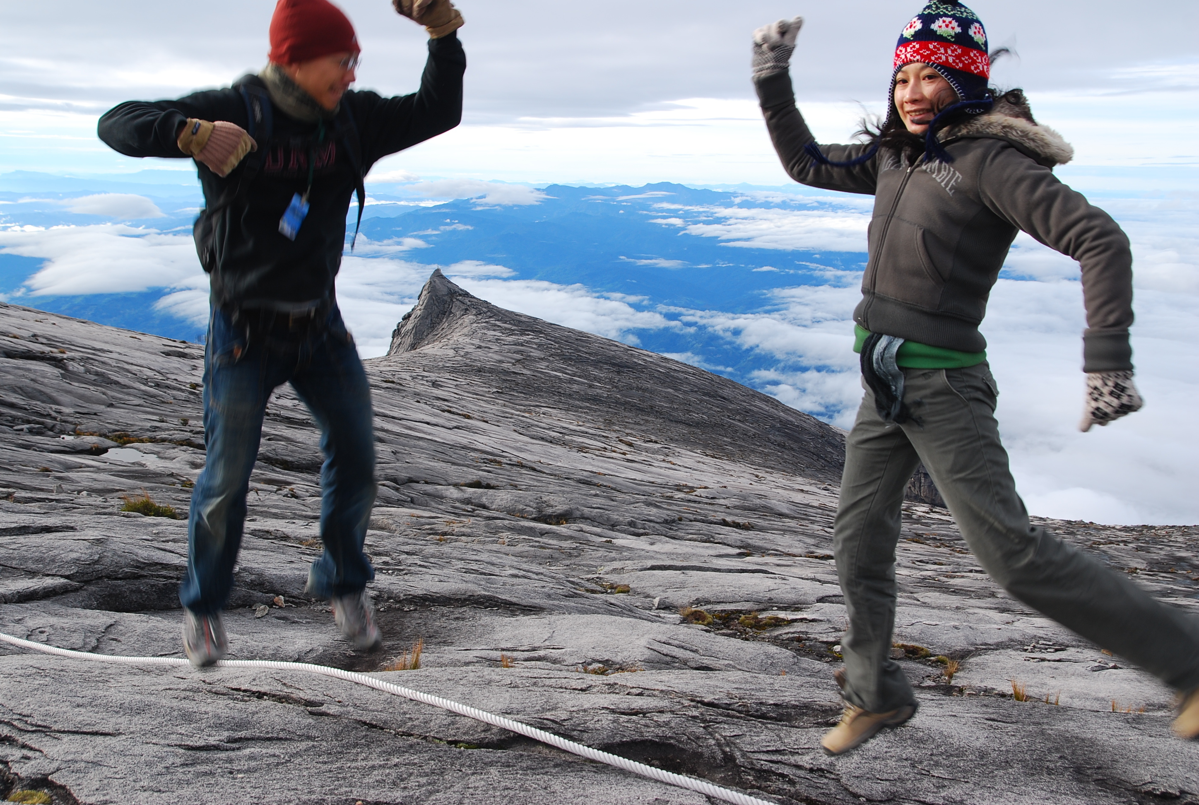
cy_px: 402
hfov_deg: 57.1
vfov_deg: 40.1
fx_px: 1101
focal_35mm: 33
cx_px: 600
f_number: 9
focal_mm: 22
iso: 100
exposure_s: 1/100
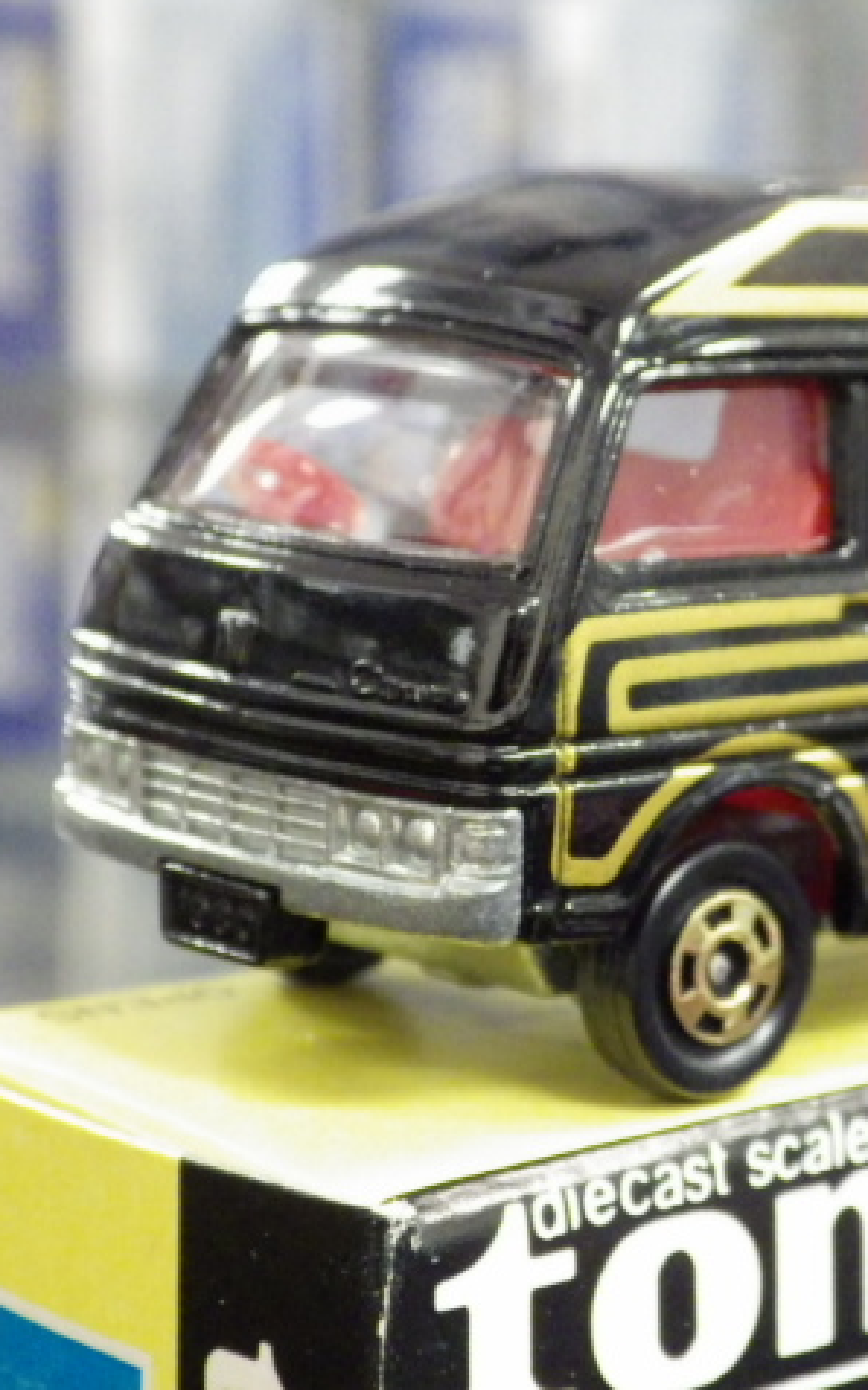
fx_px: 3824
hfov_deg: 12.8
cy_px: 694
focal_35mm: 101
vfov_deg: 20.6
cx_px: 807
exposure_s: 1/25
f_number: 4.2
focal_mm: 12.8
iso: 1600
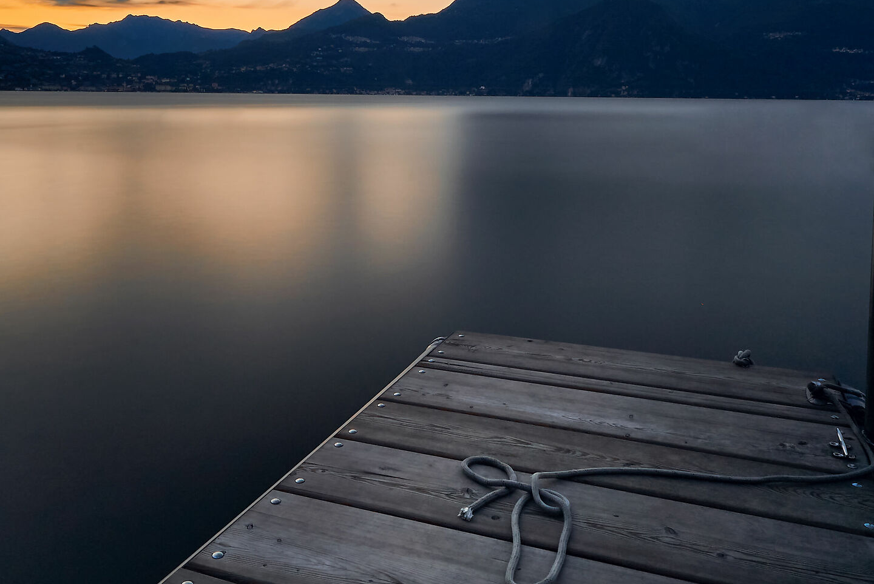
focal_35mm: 30
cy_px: 143
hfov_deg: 61.9
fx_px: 729
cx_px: 422
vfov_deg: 42.3
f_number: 16
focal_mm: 18
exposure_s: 804
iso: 50
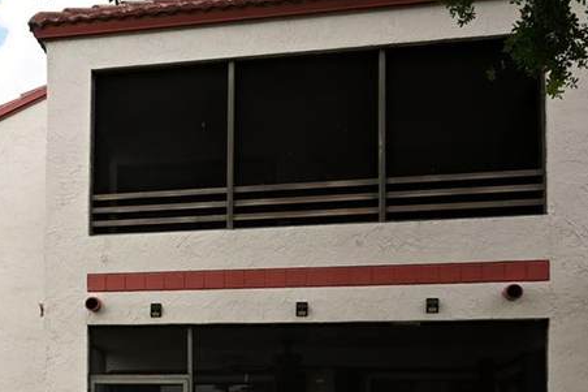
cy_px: 385
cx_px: -69
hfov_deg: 27.1
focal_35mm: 68
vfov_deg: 19.5
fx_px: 1110
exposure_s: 1/500
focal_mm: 16
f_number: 8
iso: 360
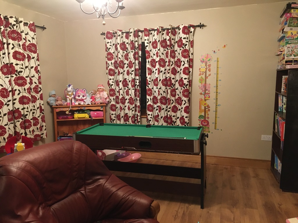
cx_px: 149
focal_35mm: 29
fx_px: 250
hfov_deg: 61.7
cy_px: 112
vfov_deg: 48.2
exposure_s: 1/17
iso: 400
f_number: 2.2
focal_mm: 4.15
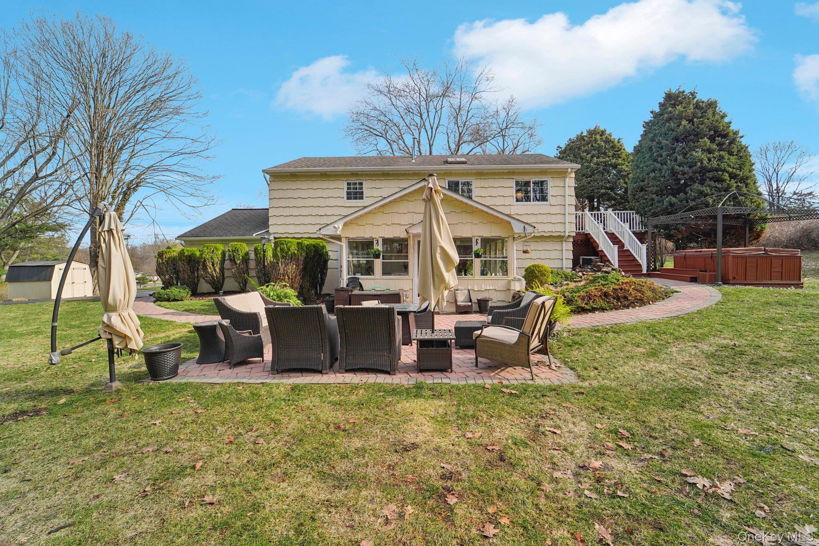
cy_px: 273
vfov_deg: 81.2
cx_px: 410
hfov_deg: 104.3
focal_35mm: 14
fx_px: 318
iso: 400
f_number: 8
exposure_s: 1/400
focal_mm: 14
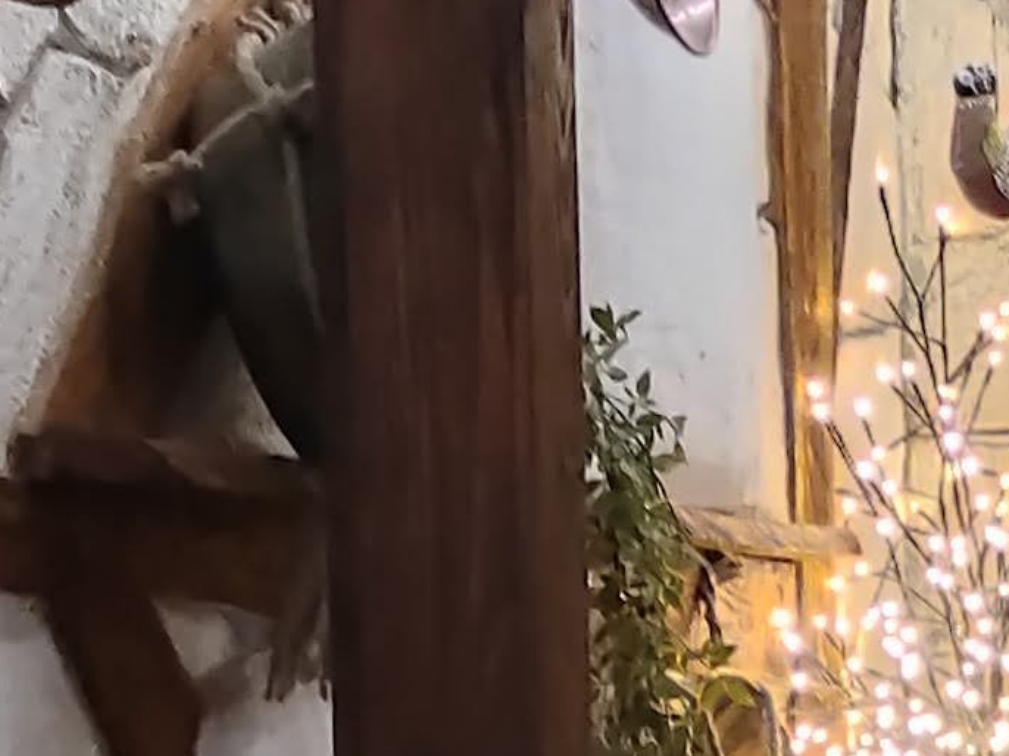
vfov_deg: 8.4
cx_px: 2078
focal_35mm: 169
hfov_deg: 10.6
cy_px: 1362
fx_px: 4924
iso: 1641
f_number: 1.89
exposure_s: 1/25
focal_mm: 5.43
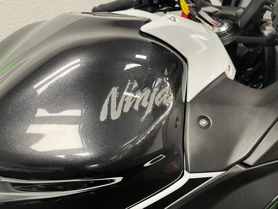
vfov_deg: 53.1
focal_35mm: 26
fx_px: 209
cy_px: 104
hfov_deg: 67.3
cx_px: 139
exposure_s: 1/50
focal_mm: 5.1
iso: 125
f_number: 1.6
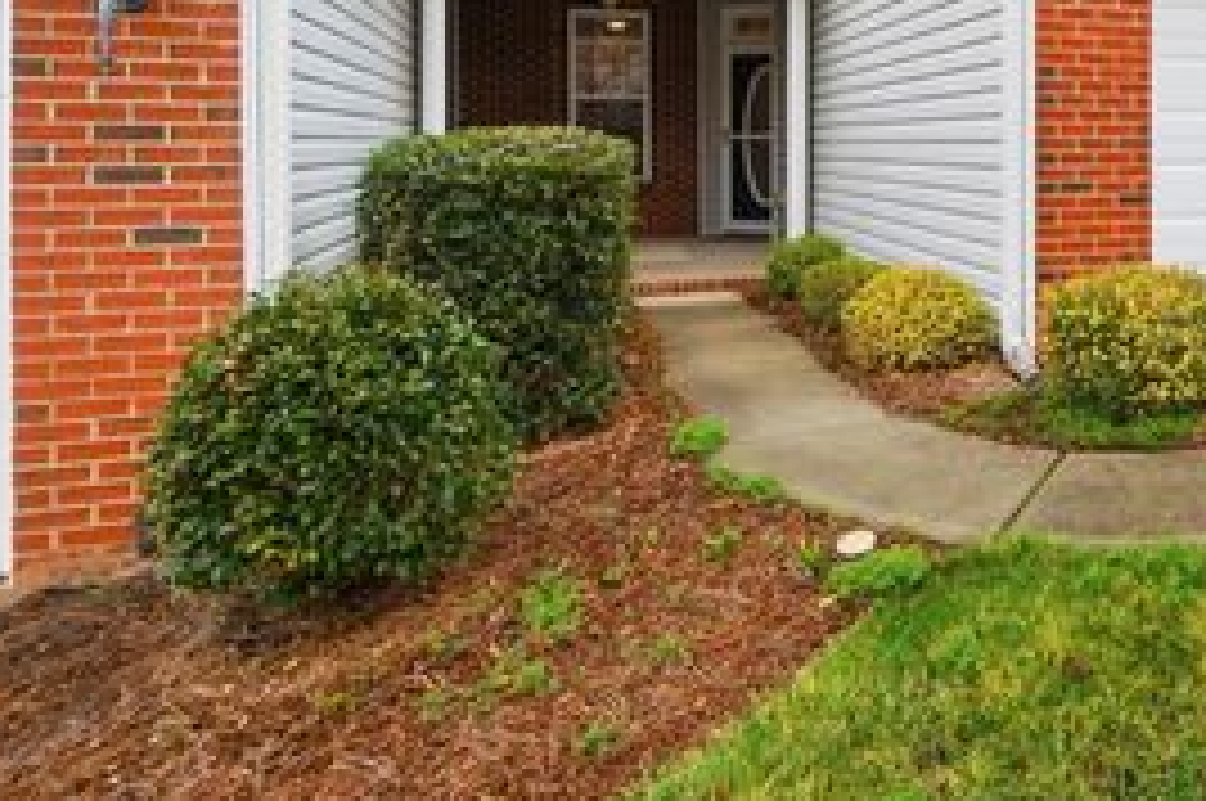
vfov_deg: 42.3
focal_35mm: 28
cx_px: 1062
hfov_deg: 57.3
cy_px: 72
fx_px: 937
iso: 100
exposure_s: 1/1000
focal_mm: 10
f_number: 4
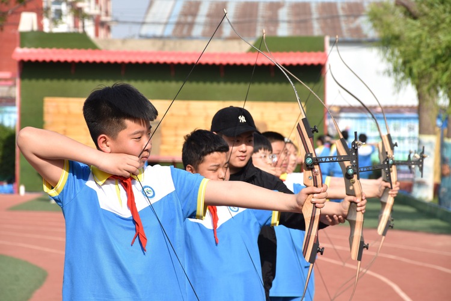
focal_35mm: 174
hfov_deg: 11.8
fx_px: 2180
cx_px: 226
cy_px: 150
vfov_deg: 7.9
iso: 100
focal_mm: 116
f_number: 8
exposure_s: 1/250
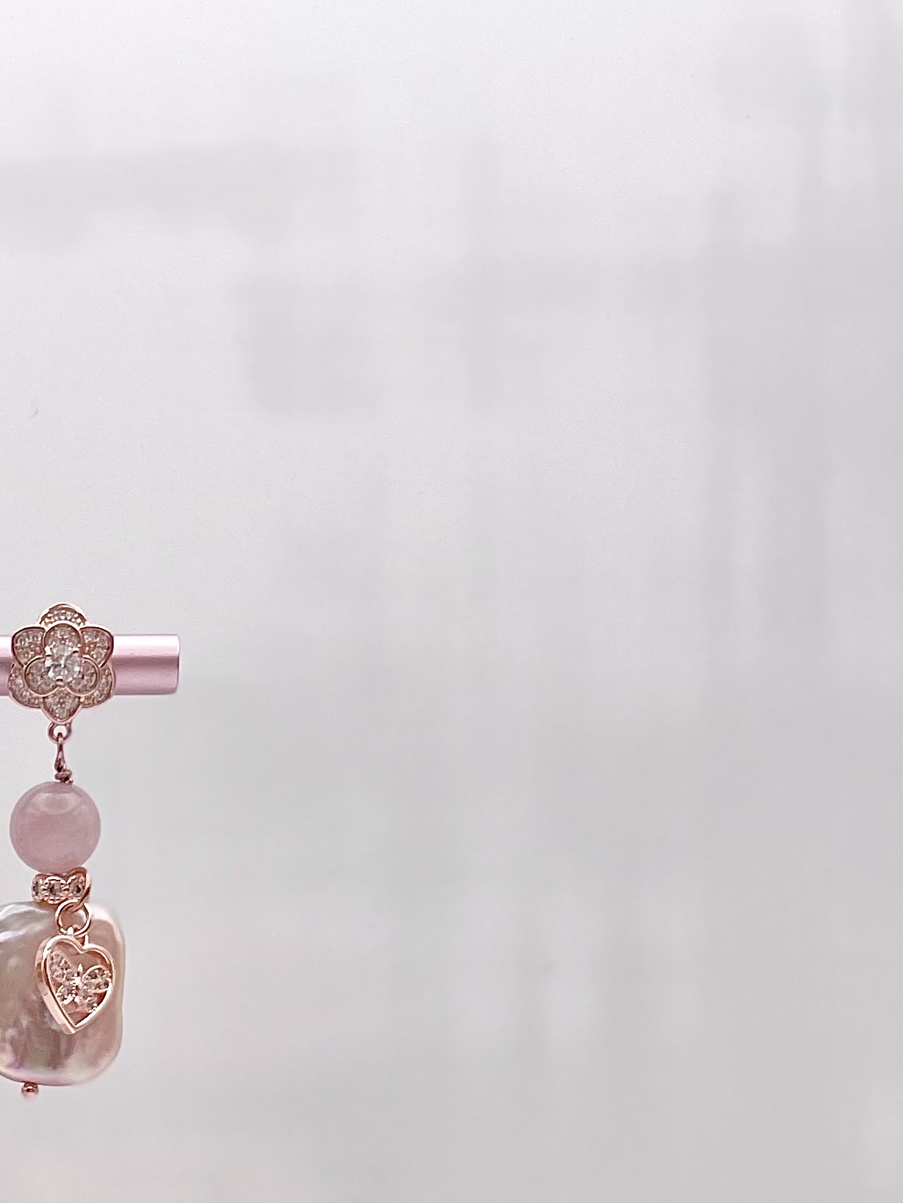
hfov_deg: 21.6
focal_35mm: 64
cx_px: -123
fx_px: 2225
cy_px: 1260
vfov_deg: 28.1
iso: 50
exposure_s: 1/438
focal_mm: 5.1
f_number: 1.6
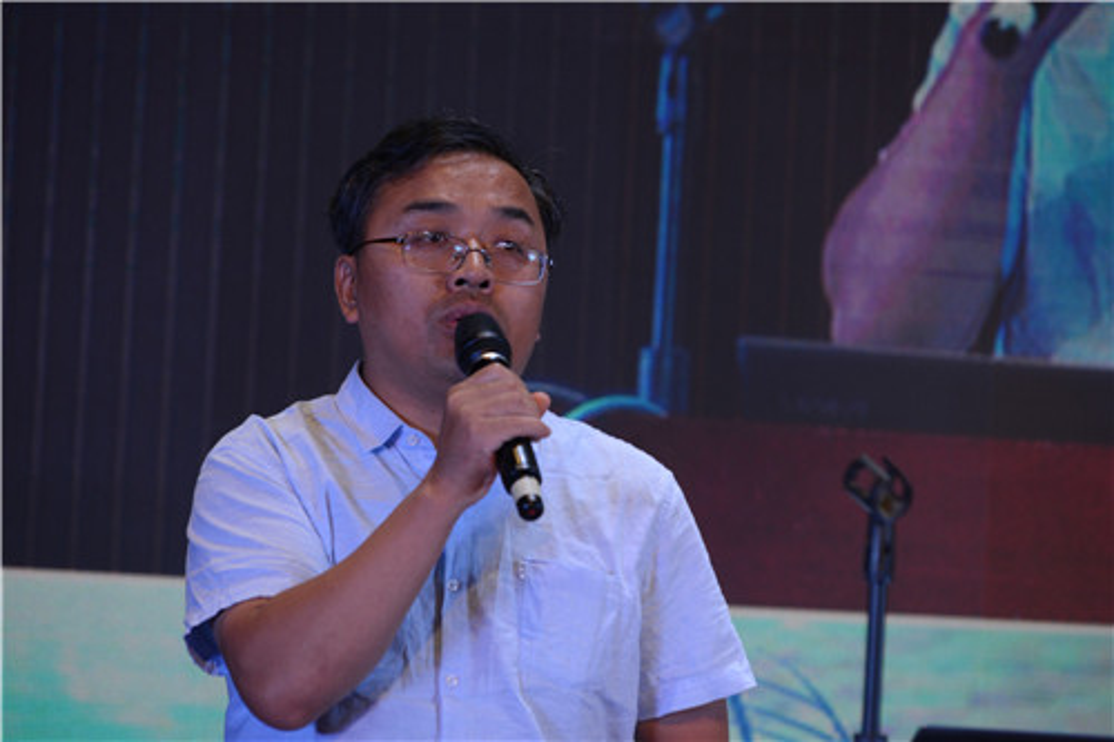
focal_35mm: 200
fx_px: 6187
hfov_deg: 10.3
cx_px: 557
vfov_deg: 6.9
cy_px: 371
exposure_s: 1/160
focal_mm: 200
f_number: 4.5
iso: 500
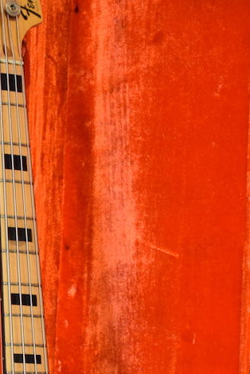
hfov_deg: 9.9
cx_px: 37
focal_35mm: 139
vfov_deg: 14.4
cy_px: 431
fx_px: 1444
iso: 1400
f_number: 4.2
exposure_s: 1/60
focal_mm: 29
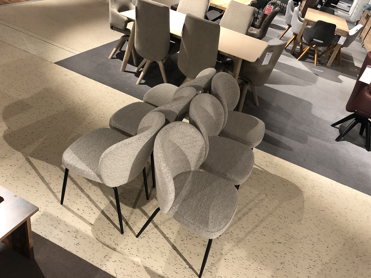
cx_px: 186
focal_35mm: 28
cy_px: 139
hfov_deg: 63.4
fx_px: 300
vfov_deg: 49.7
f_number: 1.8
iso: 50
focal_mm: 4
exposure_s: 1/15
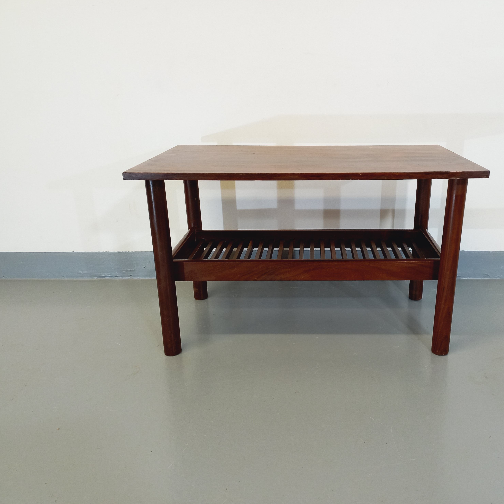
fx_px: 494
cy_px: 252
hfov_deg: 53.6
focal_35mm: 30
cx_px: 303
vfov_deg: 54.0
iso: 160
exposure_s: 1/49
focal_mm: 4.65
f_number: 1.8
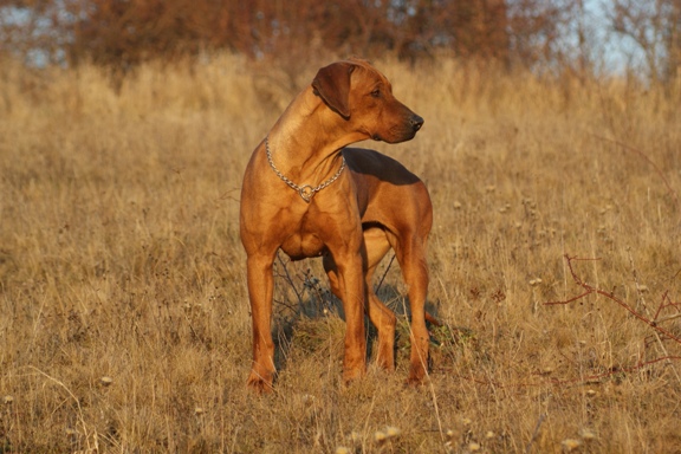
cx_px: 340
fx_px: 3830
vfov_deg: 6.8
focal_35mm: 202
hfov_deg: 10.2
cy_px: 227
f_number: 5.6
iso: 200
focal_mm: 135
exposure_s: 1/250
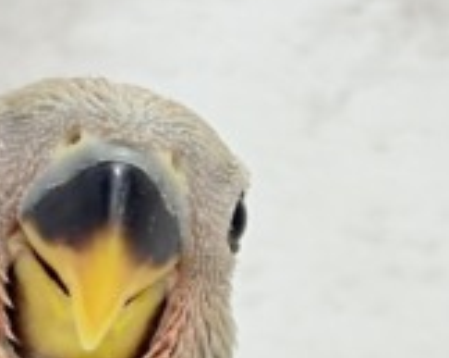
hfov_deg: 9.6
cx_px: 285
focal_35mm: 201
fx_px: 2666
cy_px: 505
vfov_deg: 7.6
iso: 40
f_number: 1.6
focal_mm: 5.96
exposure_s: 1/50
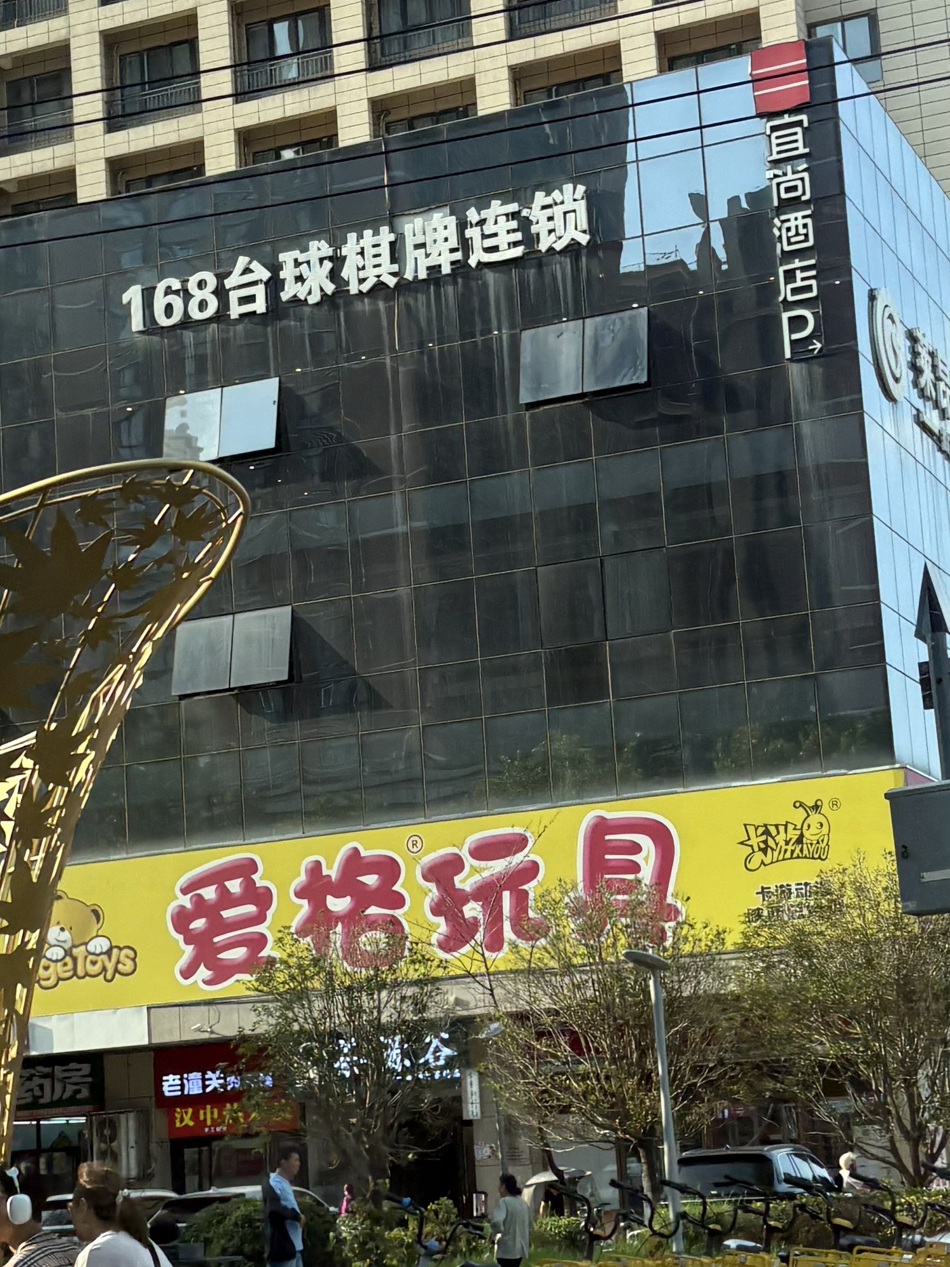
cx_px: 475
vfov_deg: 67.3
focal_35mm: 26
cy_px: 634
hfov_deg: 53.1
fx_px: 951
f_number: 1.6
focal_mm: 5.96
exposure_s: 1/756
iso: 50
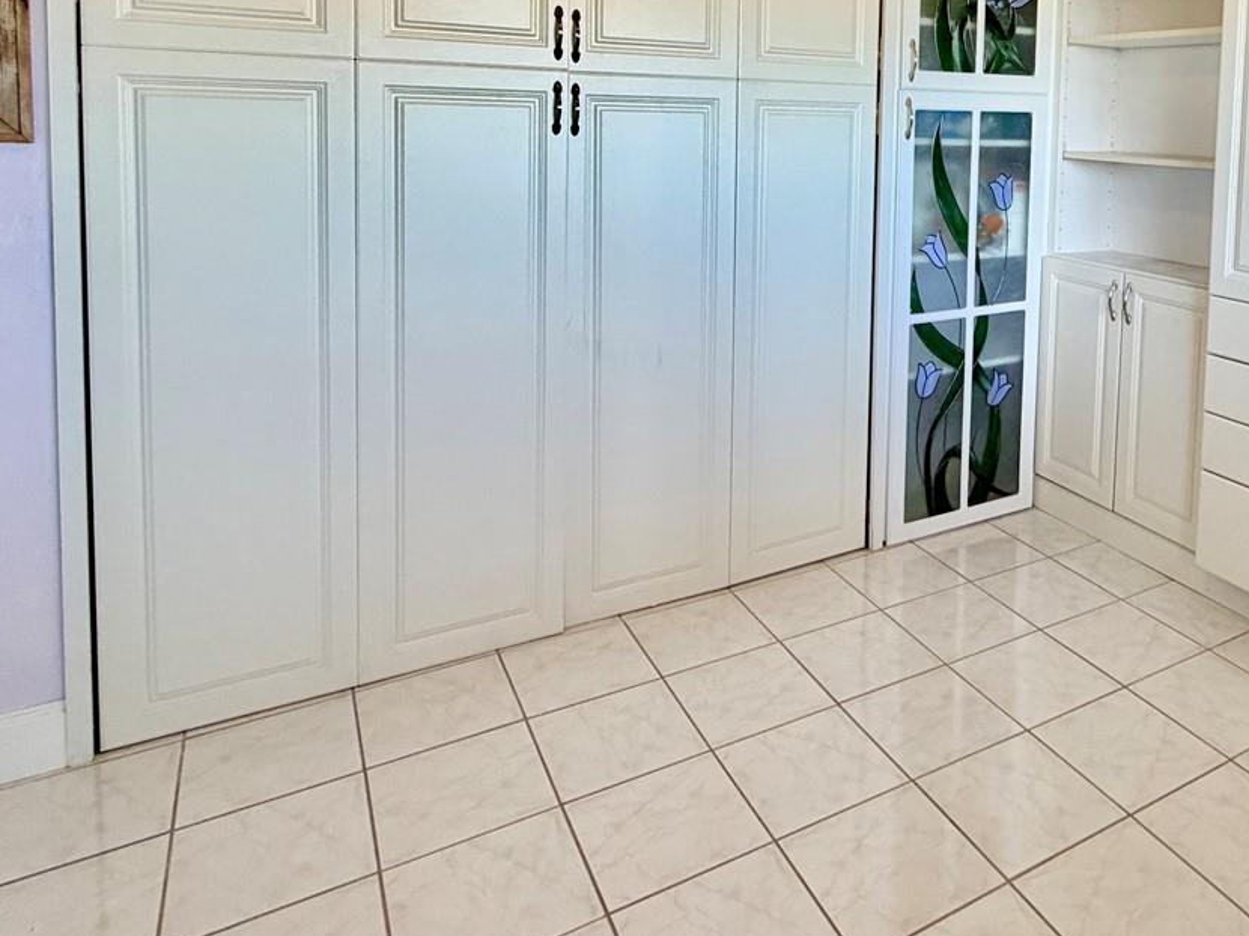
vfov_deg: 48.2
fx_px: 974
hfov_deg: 61.9
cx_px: 927
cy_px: 175
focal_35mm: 27
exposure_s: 1/120
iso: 200
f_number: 2.2
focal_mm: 2.22
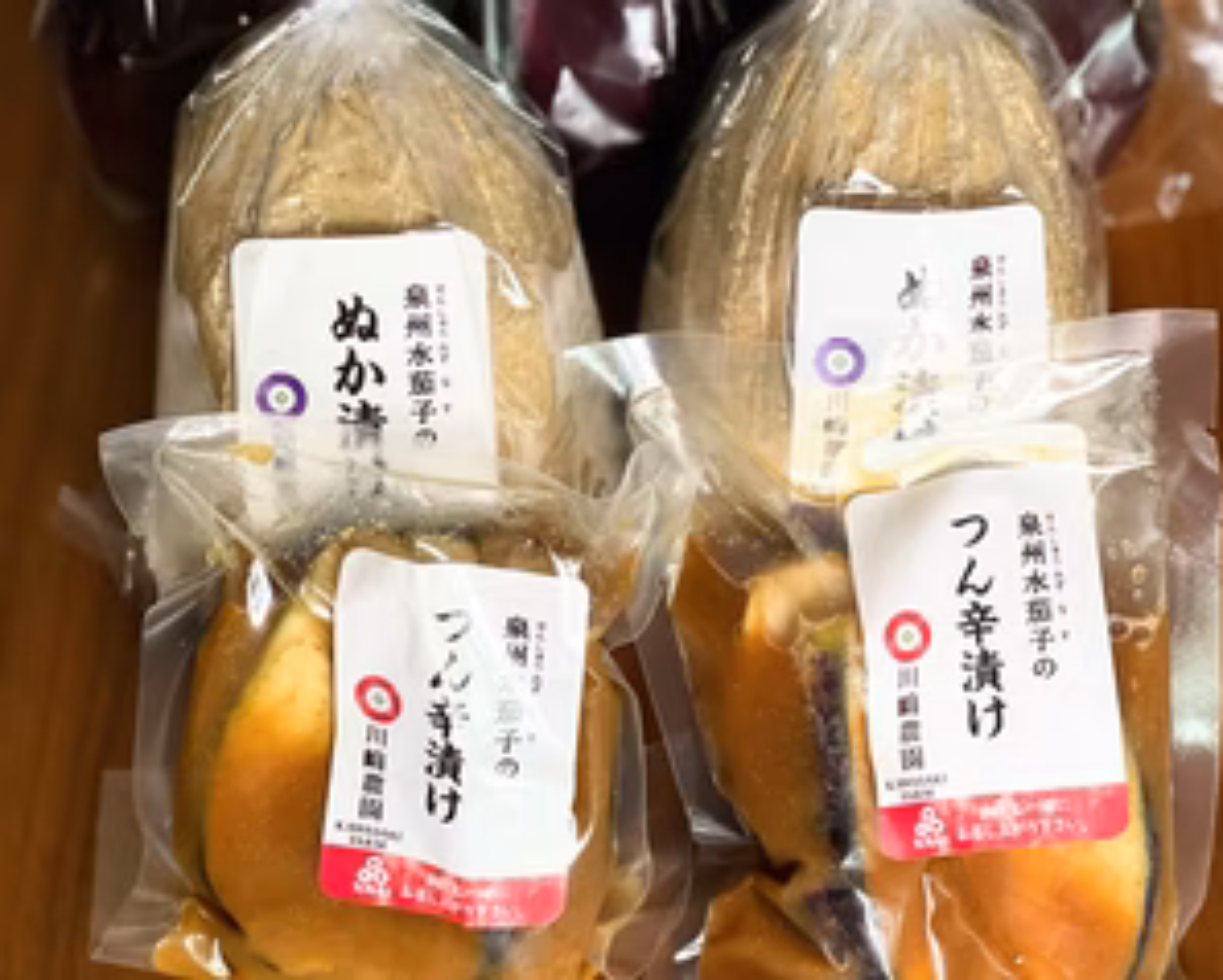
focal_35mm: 84
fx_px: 3042
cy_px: 272
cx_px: 609
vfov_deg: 18.2
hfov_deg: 22.7
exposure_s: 1/108
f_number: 2.2
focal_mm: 7.5
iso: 250
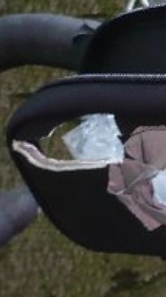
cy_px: 57
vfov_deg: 19.3
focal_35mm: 110
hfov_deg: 10.6
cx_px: 244
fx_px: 863
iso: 200
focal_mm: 5.8
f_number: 2.8
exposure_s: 1/25
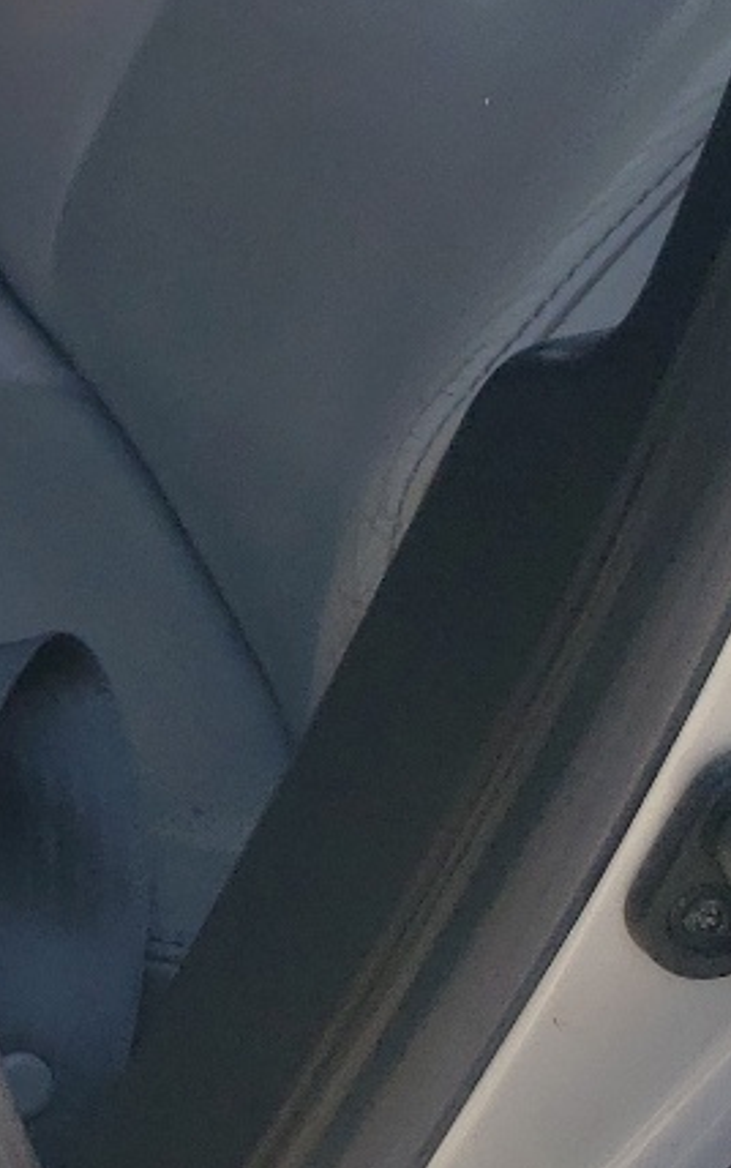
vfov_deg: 19.5
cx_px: -1031
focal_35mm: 103
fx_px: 3279
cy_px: -60
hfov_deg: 10.8
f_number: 1.5
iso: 50
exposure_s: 1/1429
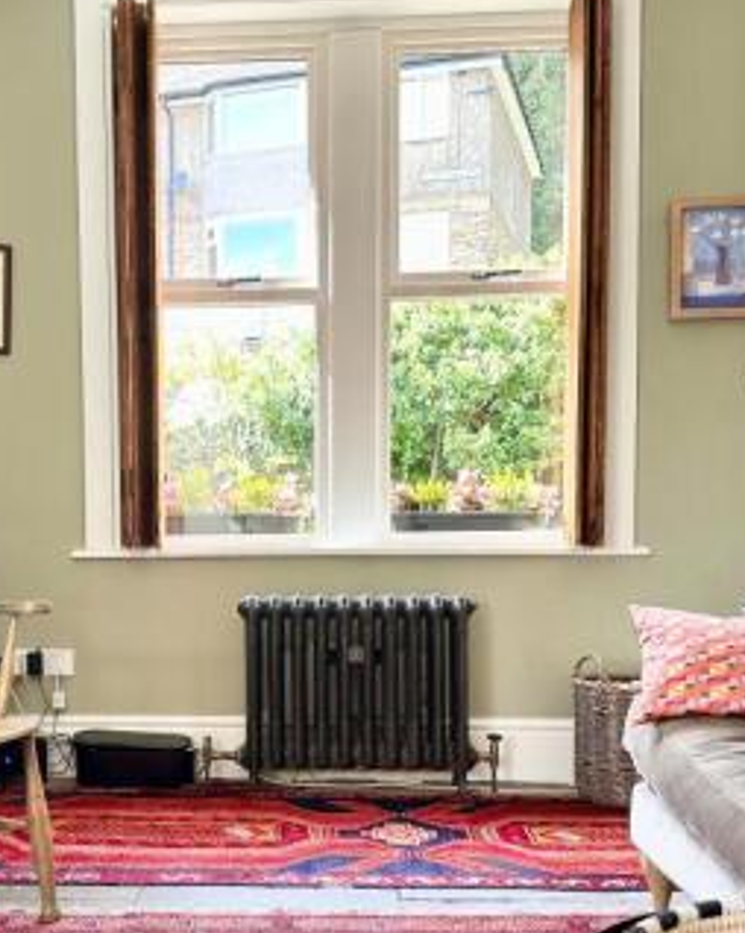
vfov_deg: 42.5
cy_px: 594
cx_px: 251
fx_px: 1186
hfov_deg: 34.6
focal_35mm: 43
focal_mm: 6.86
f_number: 1.78
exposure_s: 1/121
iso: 125
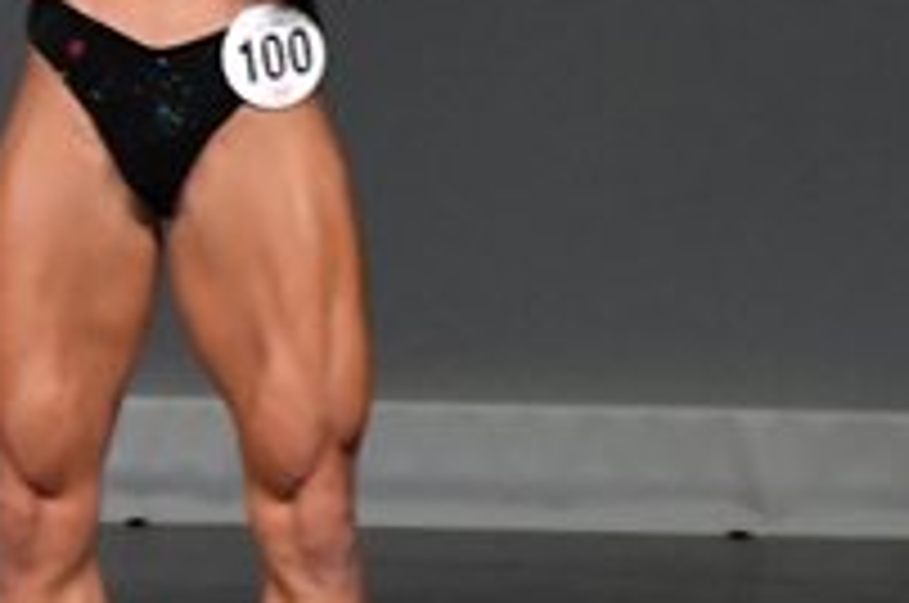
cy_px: -22
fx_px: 30478
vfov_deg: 1.1
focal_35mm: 1209
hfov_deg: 1.7
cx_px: -533
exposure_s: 1/400
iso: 5000
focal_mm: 210
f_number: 5.6
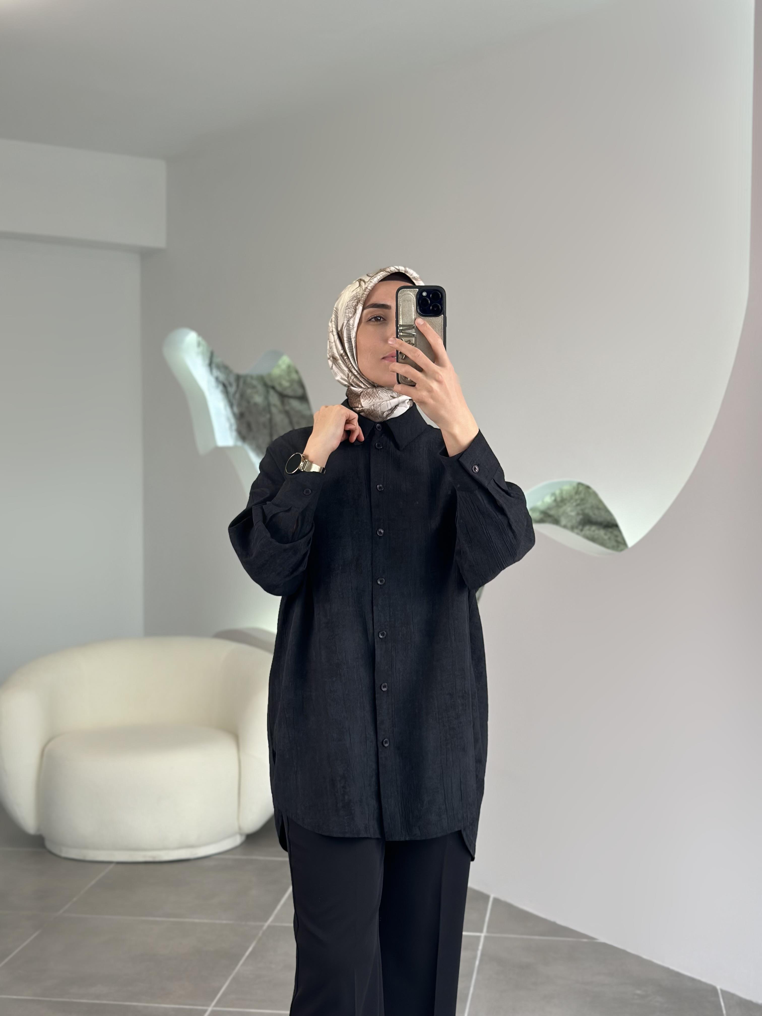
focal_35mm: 48
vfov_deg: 39.7
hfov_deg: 30.3
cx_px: 381
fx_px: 1409
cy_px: 508
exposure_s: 1/137
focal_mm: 6.86
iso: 64
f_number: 1.78
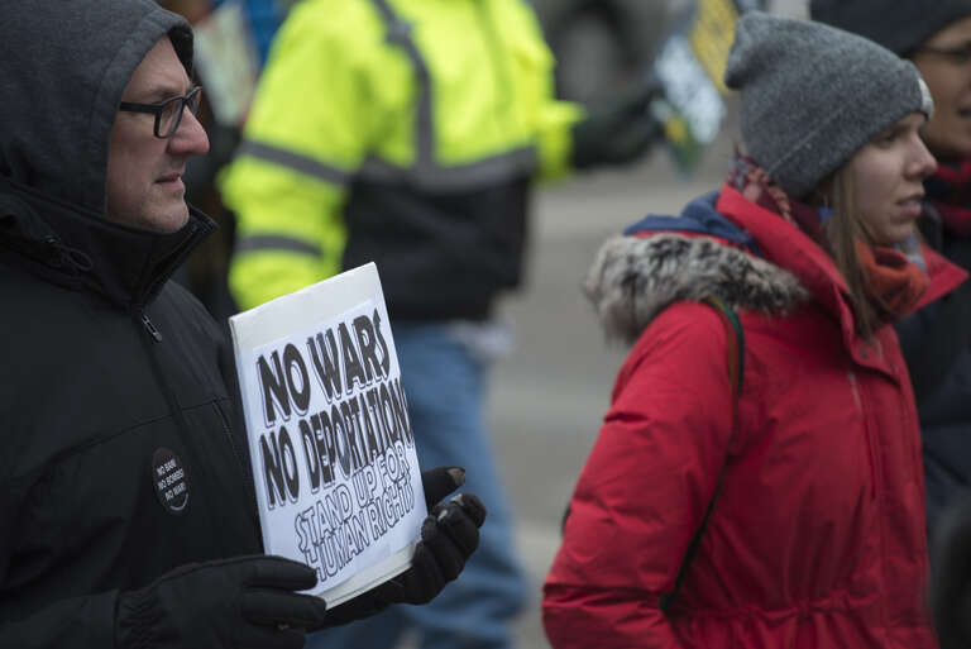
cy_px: 324
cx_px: 486
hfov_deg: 10.3
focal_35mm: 200
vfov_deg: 6.9
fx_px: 5397
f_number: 4
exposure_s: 1/250
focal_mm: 200
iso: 160
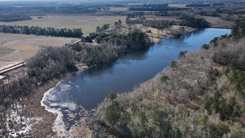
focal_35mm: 27
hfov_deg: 69.9
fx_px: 175
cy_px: 71
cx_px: 123
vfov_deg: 42.9
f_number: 2.8
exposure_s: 1/500
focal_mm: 4.5
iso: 100
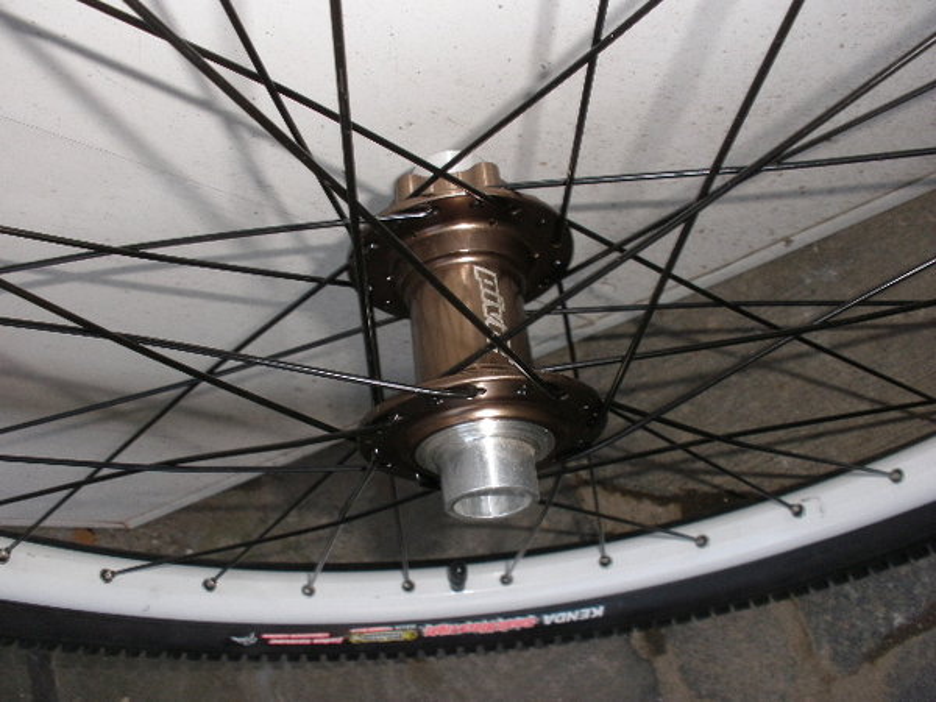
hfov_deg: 51.4
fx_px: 973
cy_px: 351
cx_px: 468
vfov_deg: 39.7
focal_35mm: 36
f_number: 5.6
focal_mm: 6.3
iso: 160
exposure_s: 1/30
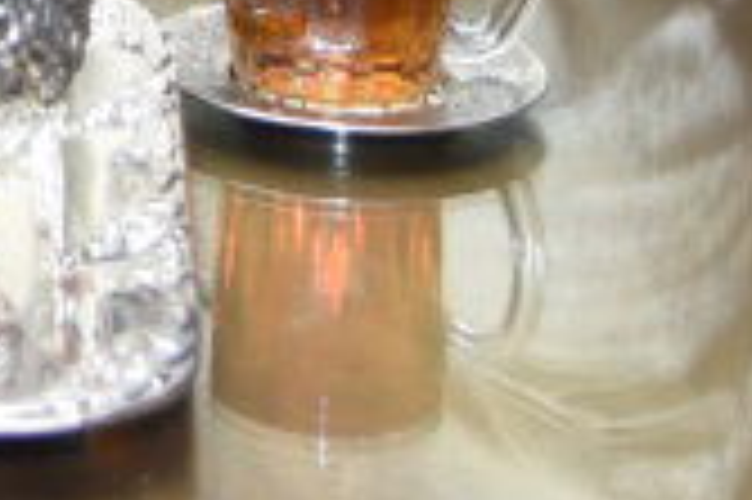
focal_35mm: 233
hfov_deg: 8.4
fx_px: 4862
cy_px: -804
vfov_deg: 5.6
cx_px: -752
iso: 1250
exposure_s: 1/125
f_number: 4
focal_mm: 38
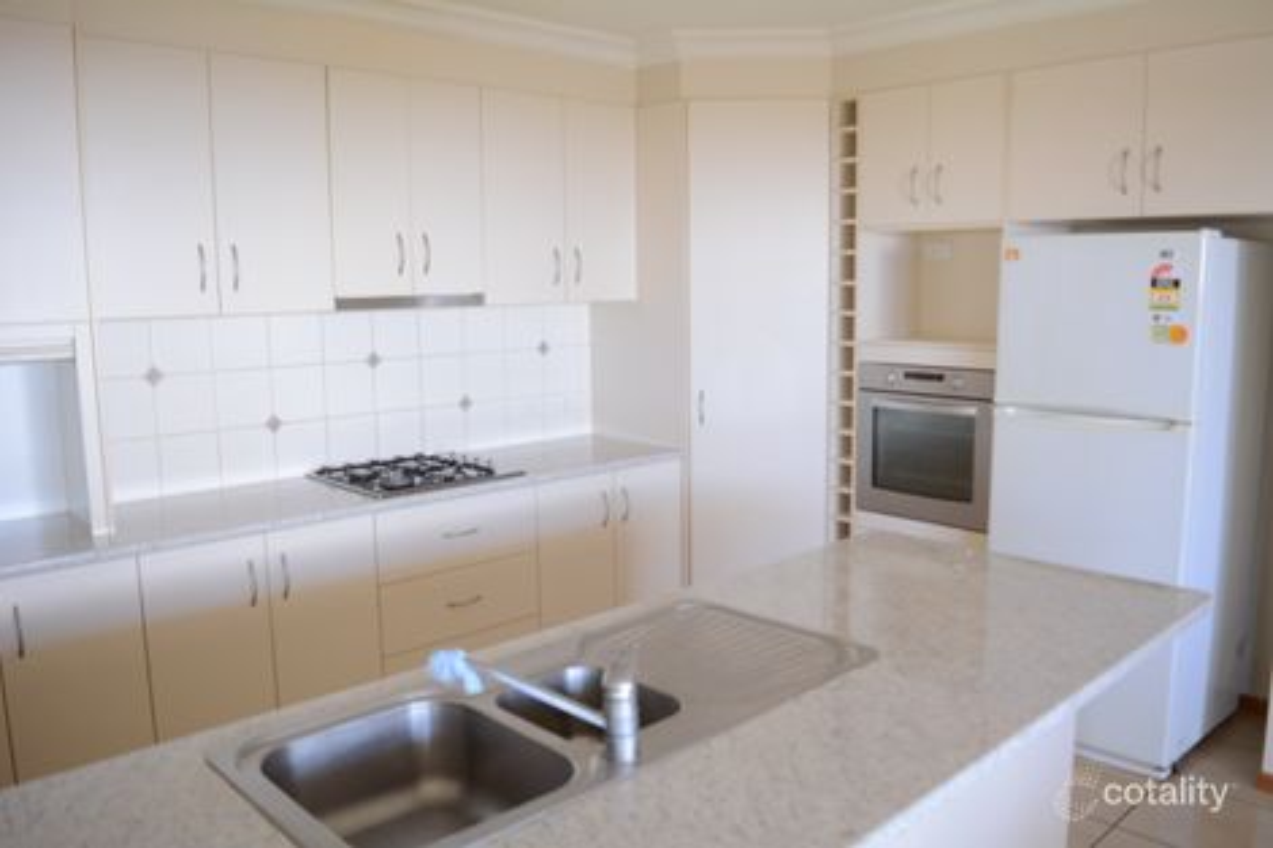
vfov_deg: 47.9
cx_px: 636
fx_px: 954
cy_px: 424
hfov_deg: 67.4
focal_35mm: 27
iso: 720
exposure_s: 1/60
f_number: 4
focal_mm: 18
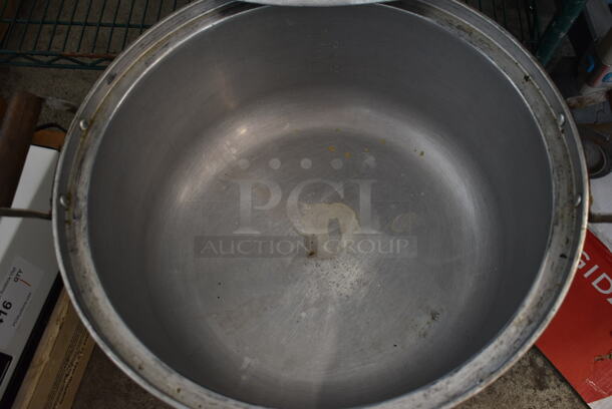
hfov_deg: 59.4
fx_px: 536
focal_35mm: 32
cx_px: 306
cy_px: 204
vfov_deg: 41.8
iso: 450
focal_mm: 21
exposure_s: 1/30
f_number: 3.8
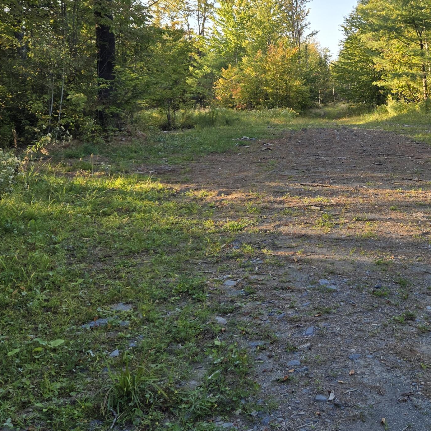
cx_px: 339
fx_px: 620
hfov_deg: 37.1
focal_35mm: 44
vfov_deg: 37.7
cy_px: 126
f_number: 1.8
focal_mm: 5.4
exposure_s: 1/380
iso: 25
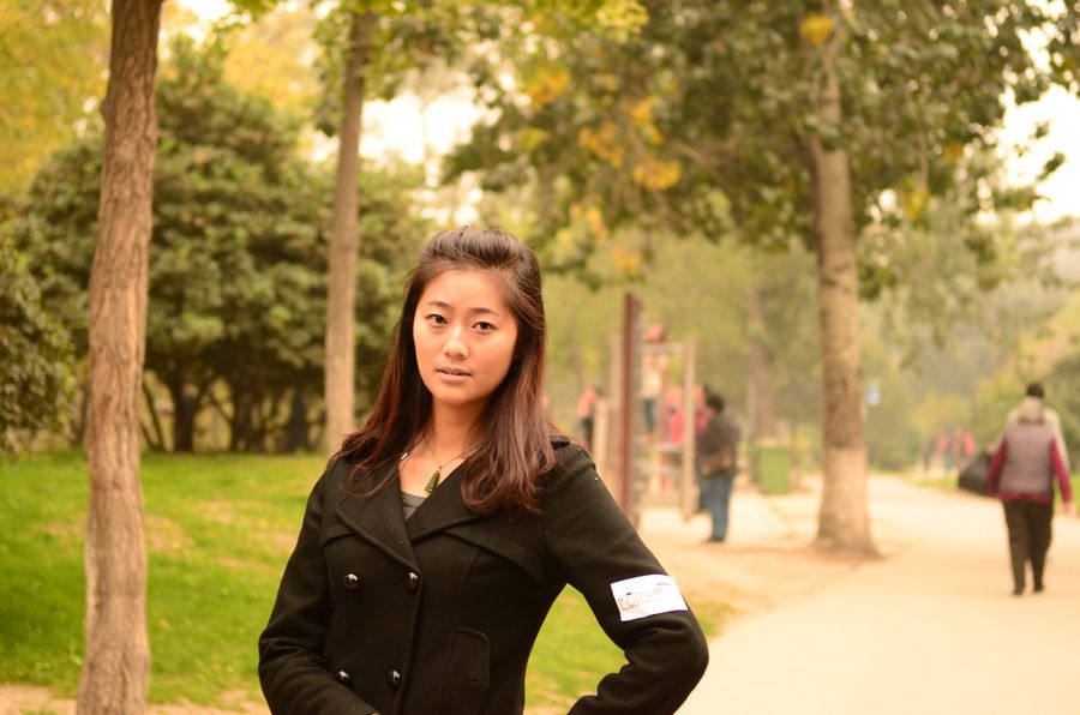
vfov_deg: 16.5
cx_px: 540
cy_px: 358
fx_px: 2470
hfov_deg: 24.7
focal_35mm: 82
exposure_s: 1/60
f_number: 3.2
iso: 320
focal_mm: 55
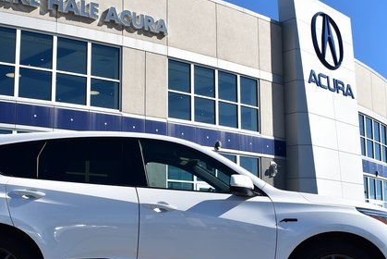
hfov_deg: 36.1
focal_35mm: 55
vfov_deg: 24.6
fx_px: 592
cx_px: 156
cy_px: 157
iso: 100
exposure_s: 1/250
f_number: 8
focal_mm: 24
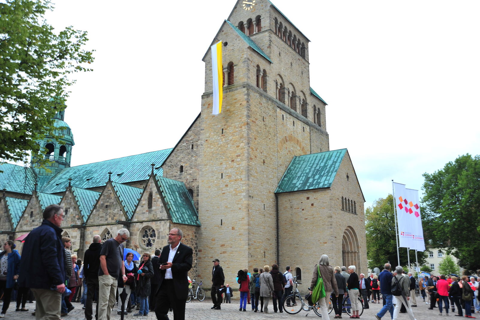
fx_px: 466
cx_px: 240
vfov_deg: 37.8
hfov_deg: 54.5
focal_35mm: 35
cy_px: 160
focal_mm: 35
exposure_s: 1/160
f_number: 5
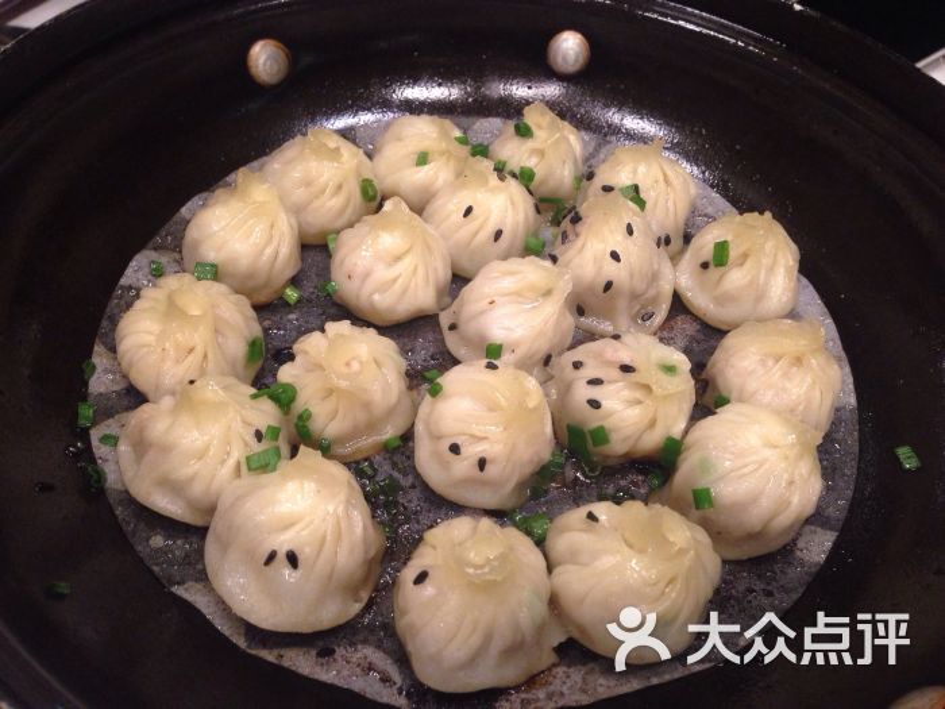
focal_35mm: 33
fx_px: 901
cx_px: 472
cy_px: 354
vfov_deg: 42.9
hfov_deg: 55.4
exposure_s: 1/20
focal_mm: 4.12
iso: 200
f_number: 2.4
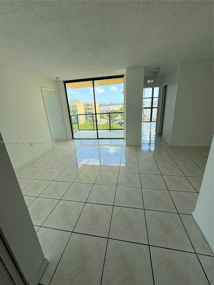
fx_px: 115
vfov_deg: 102.1
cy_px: 142
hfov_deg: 85.7
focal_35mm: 14
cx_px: 107
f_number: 2.2
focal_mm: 2.22
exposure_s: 1/274
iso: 64
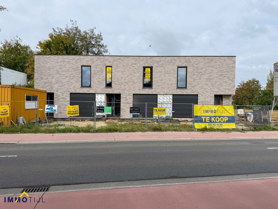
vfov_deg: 54.9
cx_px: 140
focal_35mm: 25
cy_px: 106
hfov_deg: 69.4
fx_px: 201
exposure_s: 1/3600
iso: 80
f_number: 1.8
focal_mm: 6.76
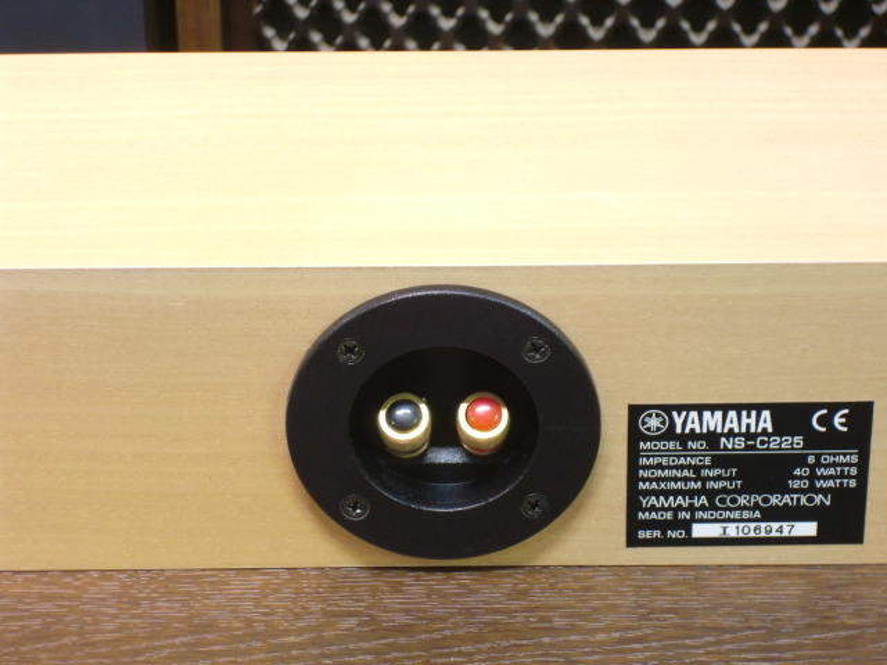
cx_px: 444
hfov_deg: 17.6
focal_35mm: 112
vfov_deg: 13.2
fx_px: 2870
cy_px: 332
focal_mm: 19.6
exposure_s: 1/4
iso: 200
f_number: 5.8
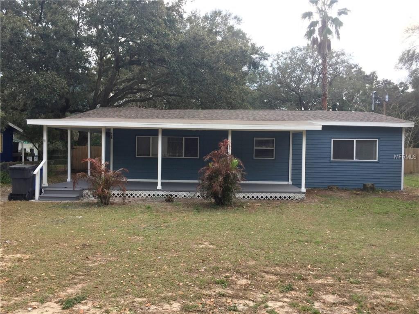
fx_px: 351
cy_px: 157
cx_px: 210
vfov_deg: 48.2
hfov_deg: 61.7
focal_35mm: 29
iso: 32
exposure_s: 1/494
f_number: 2.2
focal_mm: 4.15
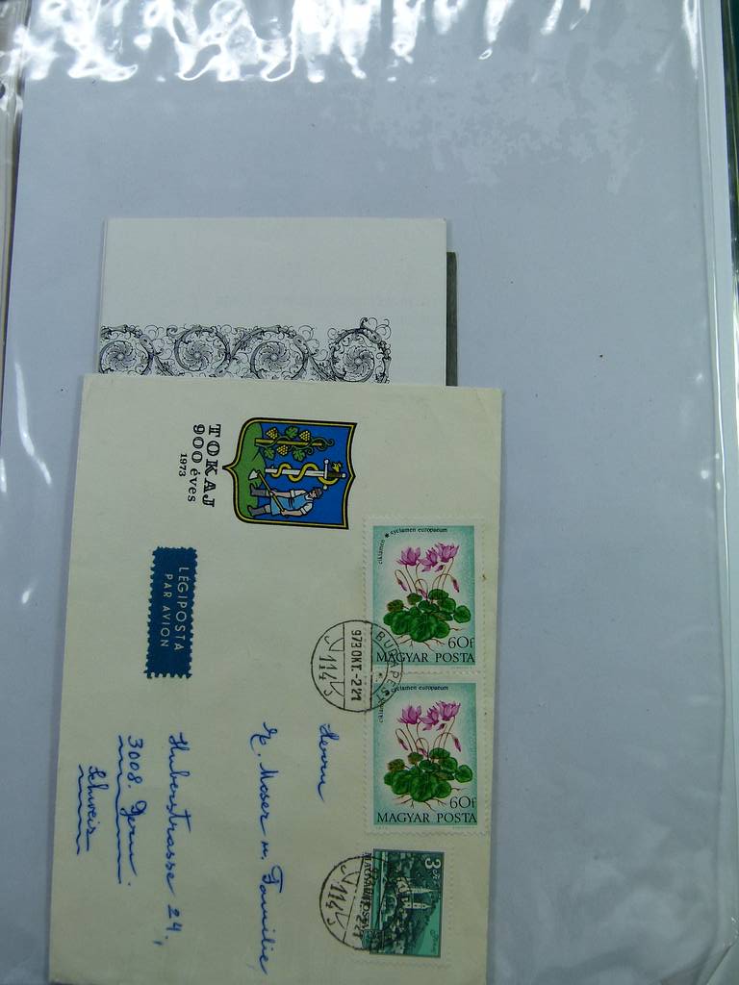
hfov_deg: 39.7
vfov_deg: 51.4
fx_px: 1025
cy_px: 492
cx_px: 370
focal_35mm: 36
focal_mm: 6.5
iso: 100
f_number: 4
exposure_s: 1/125
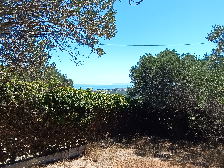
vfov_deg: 56.7
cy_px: 92
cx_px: 112
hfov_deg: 71.6
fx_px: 155
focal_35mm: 24
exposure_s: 1/759
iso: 52
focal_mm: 1.66
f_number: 2.2
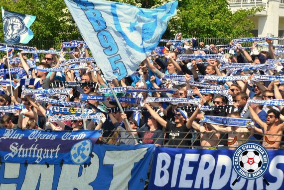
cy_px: 95
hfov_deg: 10.5
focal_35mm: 195
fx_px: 1538
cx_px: 142
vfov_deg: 7.0
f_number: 6.3
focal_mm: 130
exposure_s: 1/1600
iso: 400
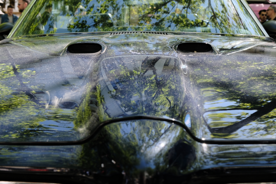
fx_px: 368
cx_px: 138
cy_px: 92
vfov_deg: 28.1
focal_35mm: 48
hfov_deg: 41.1
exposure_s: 1/350
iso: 640
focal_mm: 32
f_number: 5.6
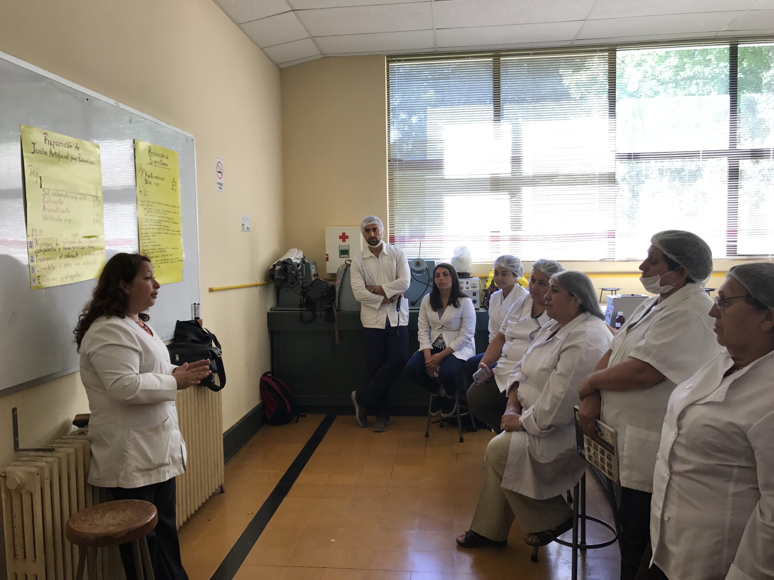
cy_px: 290
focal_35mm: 28
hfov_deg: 63.4
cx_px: 387
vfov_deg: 49.7
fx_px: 626
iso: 32
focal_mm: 3.99
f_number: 1.8
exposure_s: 1/50
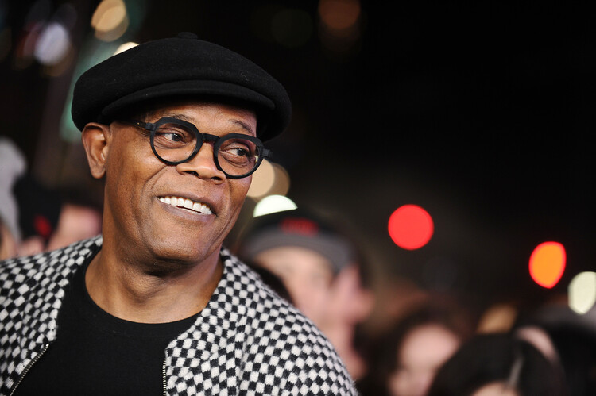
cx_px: 298
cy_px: 198
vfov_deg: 11.0
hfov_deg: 16.4
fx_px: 2068
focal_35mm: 125
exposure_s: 1/400
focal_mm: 125
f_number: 2.8
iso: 1600
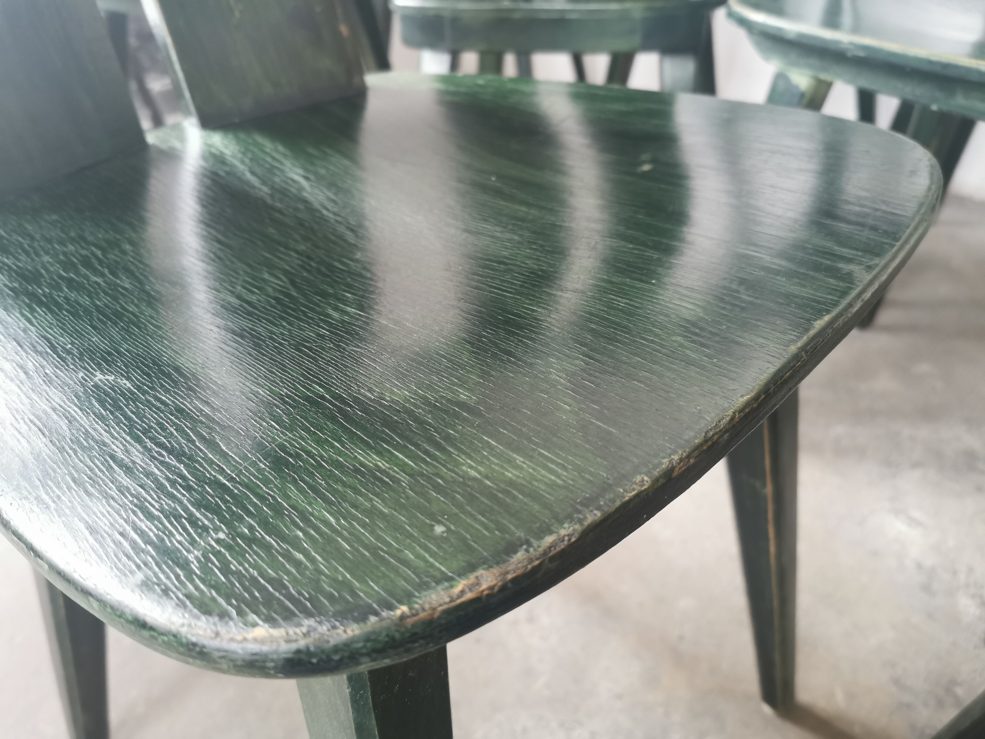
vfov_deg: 51.4
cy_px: 370
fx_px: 768
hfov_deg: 65.3
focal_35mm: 27
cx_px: 492
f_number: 1.6
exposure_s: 1/50
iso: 320
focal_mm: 5.56
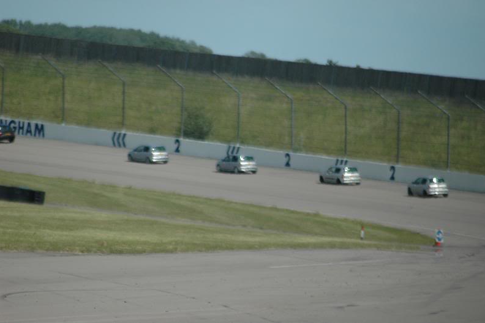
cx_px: 244
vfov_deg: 3.0
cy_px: 161
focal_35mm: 454
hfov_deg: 4.5
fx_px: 6116
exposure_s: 1/1000
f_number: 5.6
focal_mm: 300
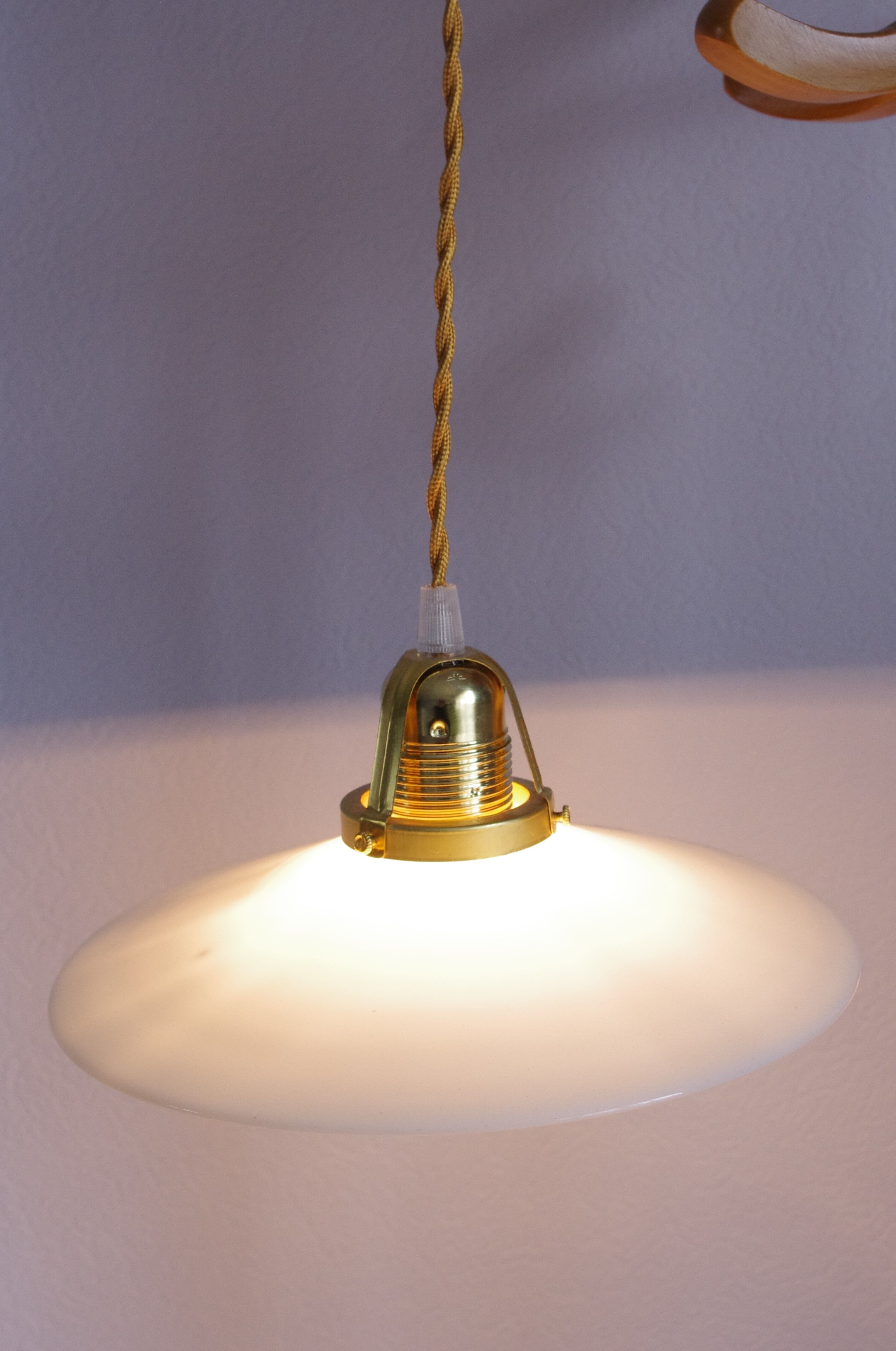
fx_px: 1947
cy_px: 676
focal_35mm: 52
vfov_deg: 38.2
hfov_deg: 25.9
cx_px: 448
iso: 800
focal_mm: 35
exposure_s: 1/25
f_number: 8
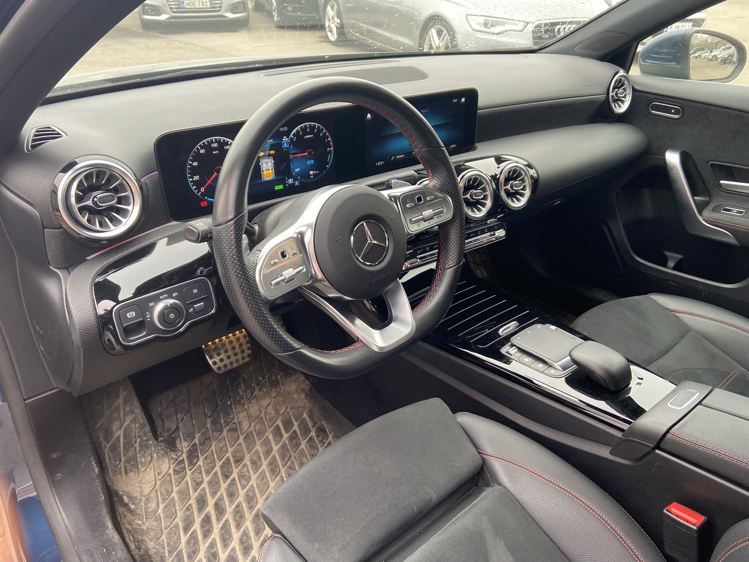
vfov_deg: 53.1
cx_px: 374
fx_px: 563
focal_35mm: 26
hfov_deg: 67.3
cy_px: 281
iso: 125
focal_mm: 4.25
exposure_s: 1/115
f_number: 1.8
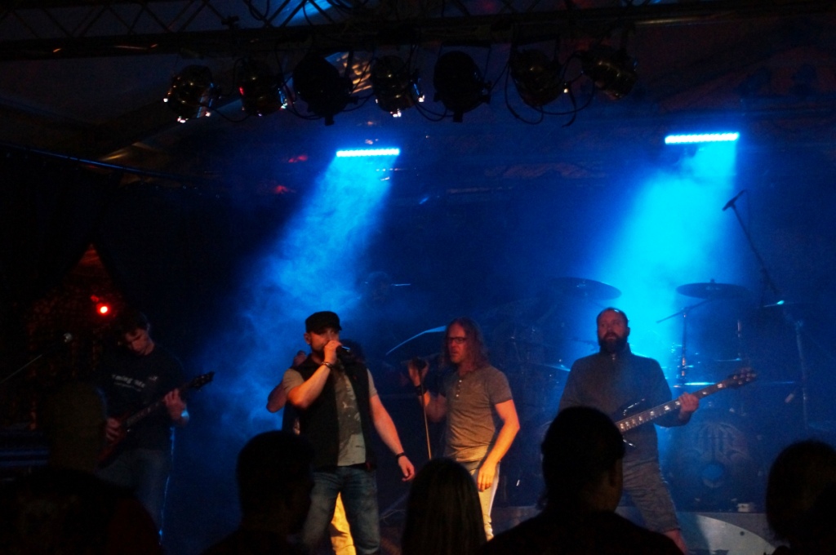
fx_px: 1913
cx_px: 418
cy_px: 278
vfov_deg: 16.5
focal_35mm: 82
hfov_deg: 24.6
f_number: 4.5
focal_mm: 55
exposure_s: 1/100
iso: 2500
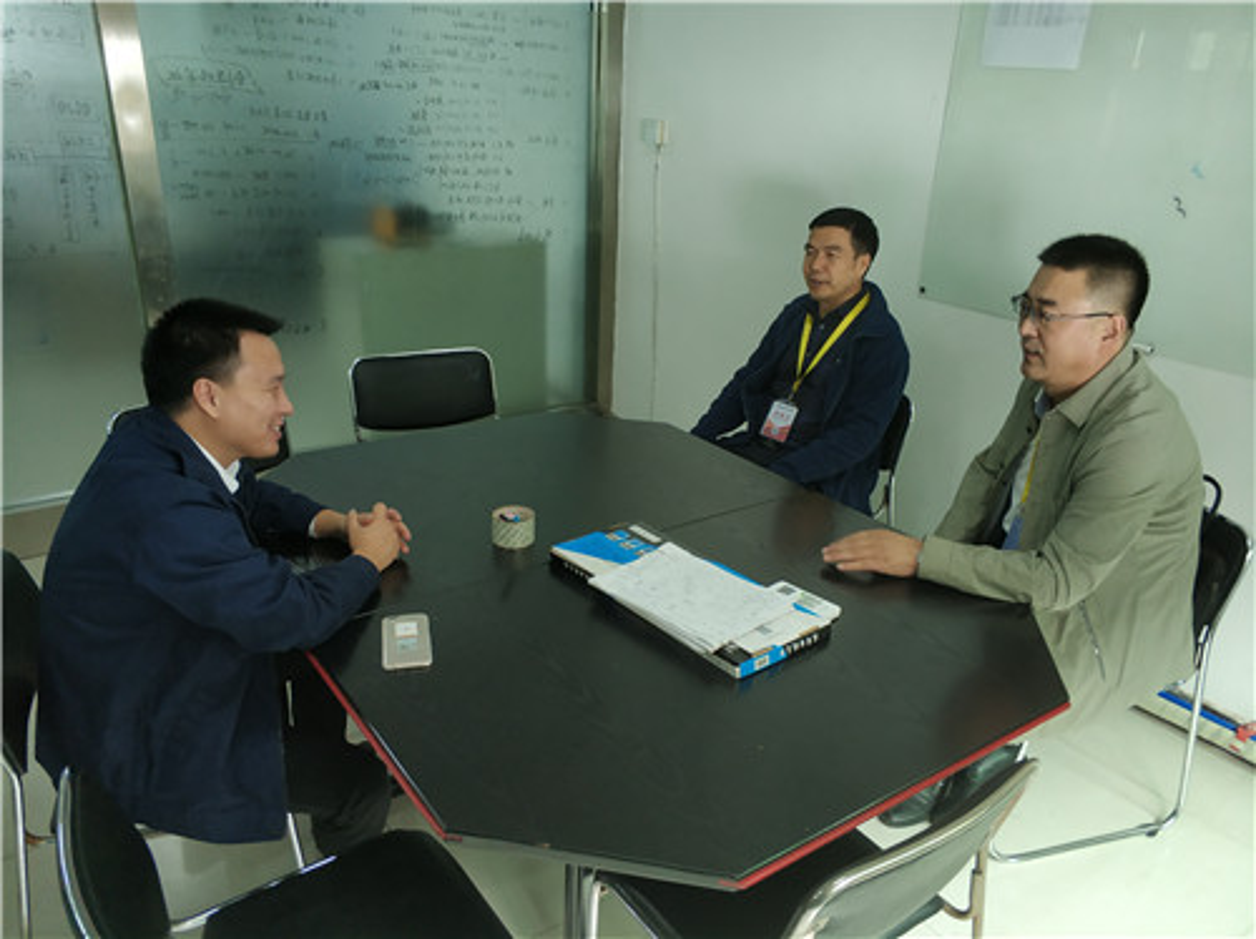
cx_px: 628
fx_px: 979
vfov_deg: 51.3
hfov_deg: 65.4
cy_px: 470
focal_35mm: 27
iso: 376
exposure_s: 1/20
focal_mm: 3.82
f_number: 1.8
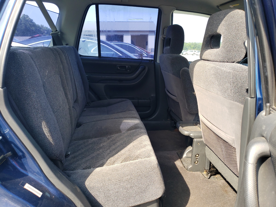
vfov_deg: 53.1
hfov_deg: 67.3
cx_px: 138
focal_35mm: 26
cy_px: 104
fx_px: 207
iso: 50
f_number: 1.5
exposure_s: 1/417
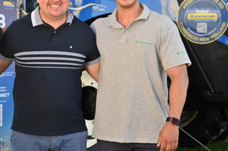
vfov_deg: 15.6
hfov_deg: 23.1
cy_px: 29
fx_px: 551
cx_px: 46
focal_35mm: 87
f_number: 4
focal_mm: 48
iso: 250
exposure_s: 1/640
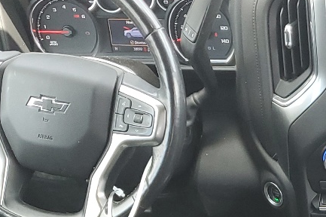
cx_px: 404
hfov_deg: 19.1
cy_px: 385
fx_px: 905
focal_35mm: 100
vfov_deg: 12.5
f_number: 1.5
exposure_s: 1/120
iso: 71
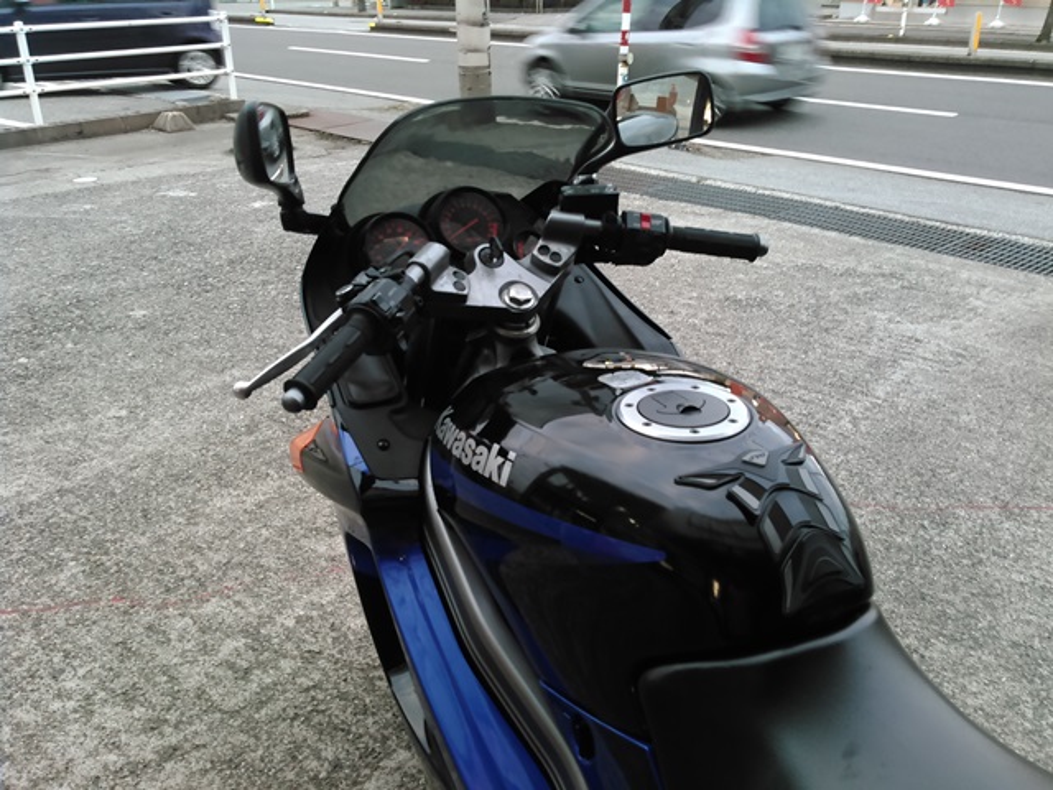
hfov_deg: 60.0
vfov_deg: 46.8
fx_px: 913
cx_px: 526
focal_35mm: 30
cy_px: 395
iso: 100
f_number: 2.4
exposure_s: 1/16.7
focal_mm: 4
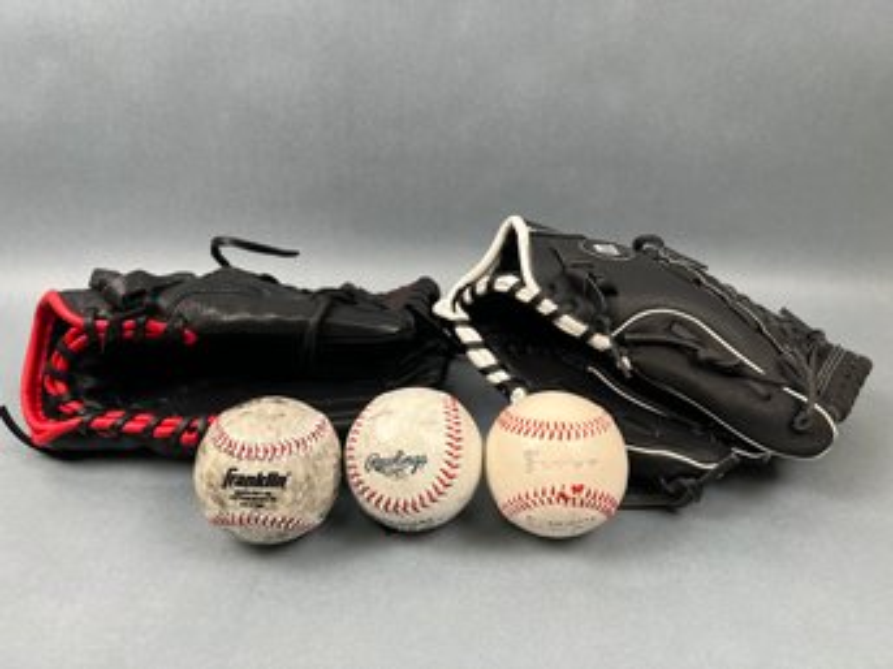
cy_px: 334
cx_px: 446
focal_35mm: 26
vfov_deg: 53.0
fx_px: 670
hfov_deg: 67.3
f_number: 1.5
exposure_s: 1/120
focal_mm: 5.7
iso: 64
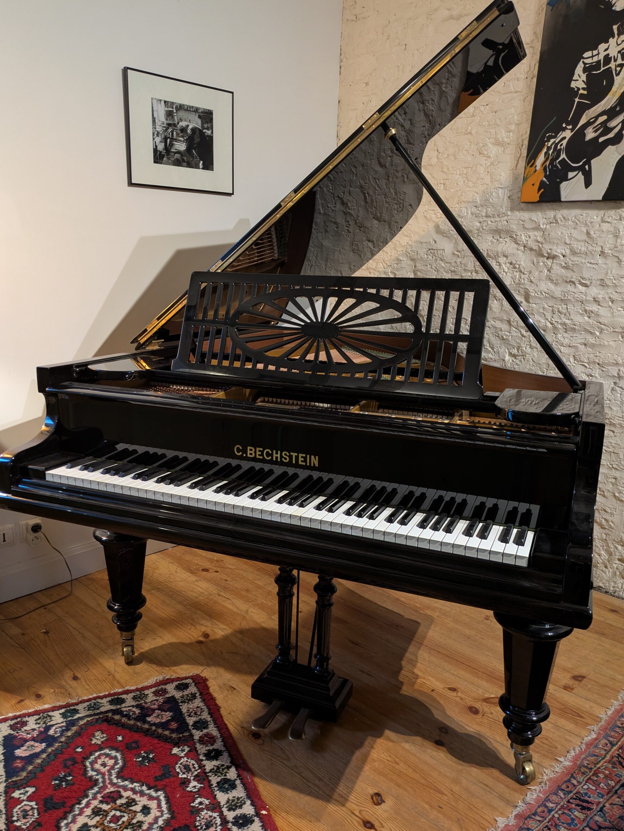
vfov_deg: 65.3
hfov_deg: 51.4
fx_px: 648
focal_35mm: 27
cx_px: 305
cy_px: 417
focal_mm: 5.43
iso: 308
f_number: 1.89
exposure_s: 1/25
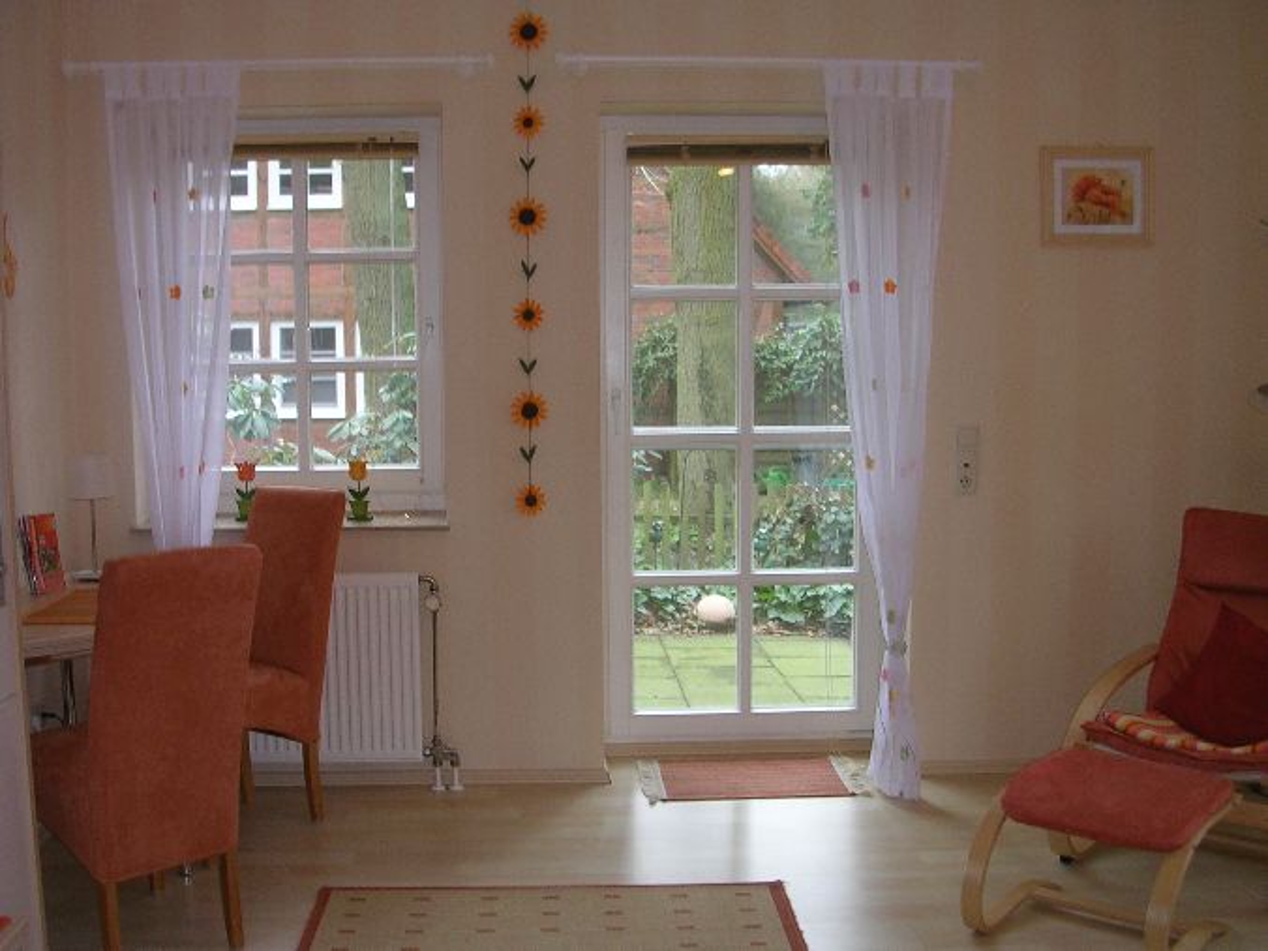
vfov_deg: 37.7
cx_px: 634
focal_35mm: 38
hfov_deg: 49.0
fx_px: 1392
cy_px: 476
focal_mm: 5.8
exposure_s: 1/30
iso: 50
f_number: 2.8
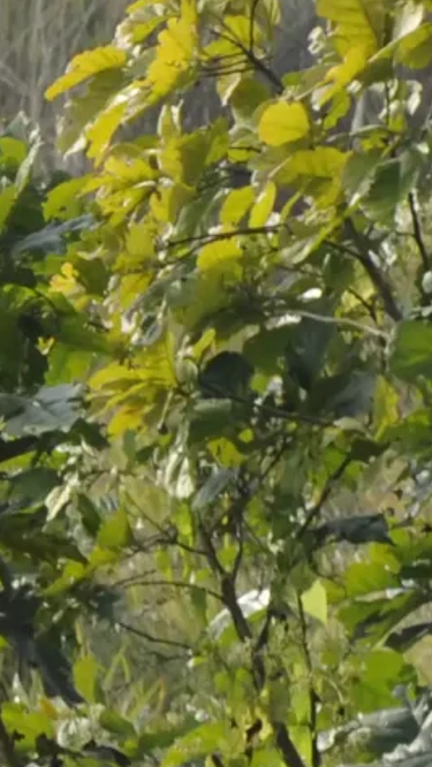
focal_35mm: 1018
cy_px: 1121
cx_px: -1364
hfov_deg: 1.2
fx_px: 20709
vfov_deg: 2.1
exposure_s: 1/500
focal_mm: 180
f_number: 11
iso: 1250
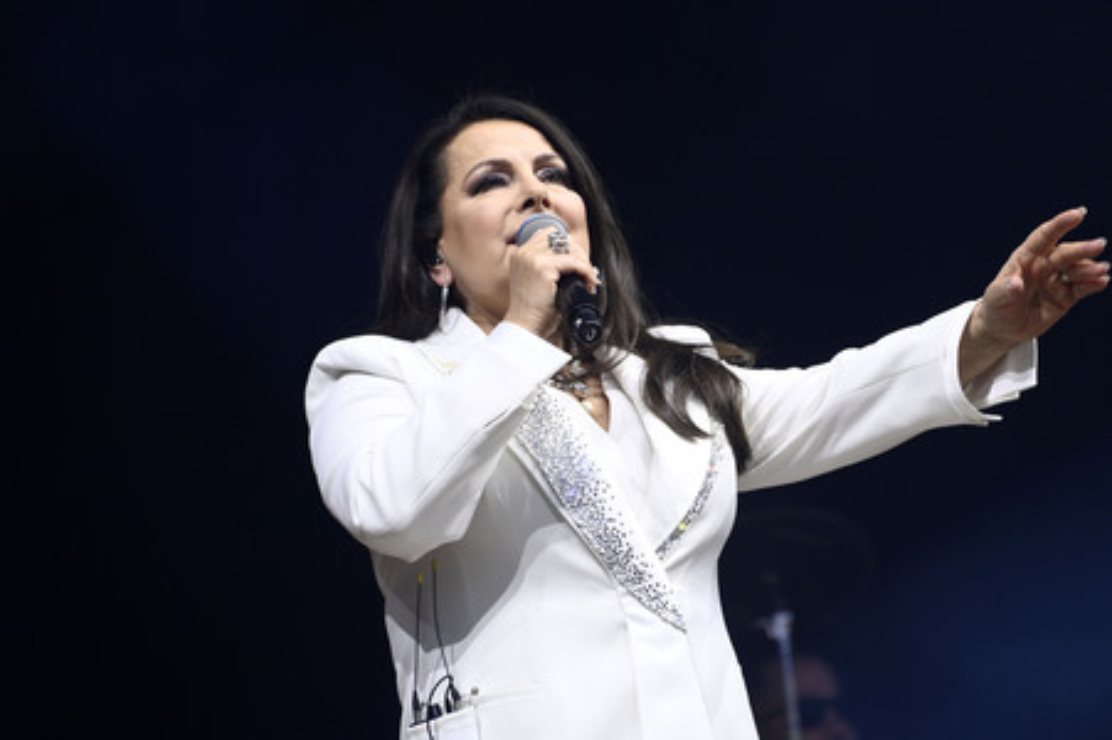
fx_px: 9260
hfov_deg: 6.9
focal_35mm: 300
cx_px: 556
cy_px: 370
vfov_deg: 4.6
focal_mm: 300
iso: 320
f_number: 7.1
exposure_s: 1/125
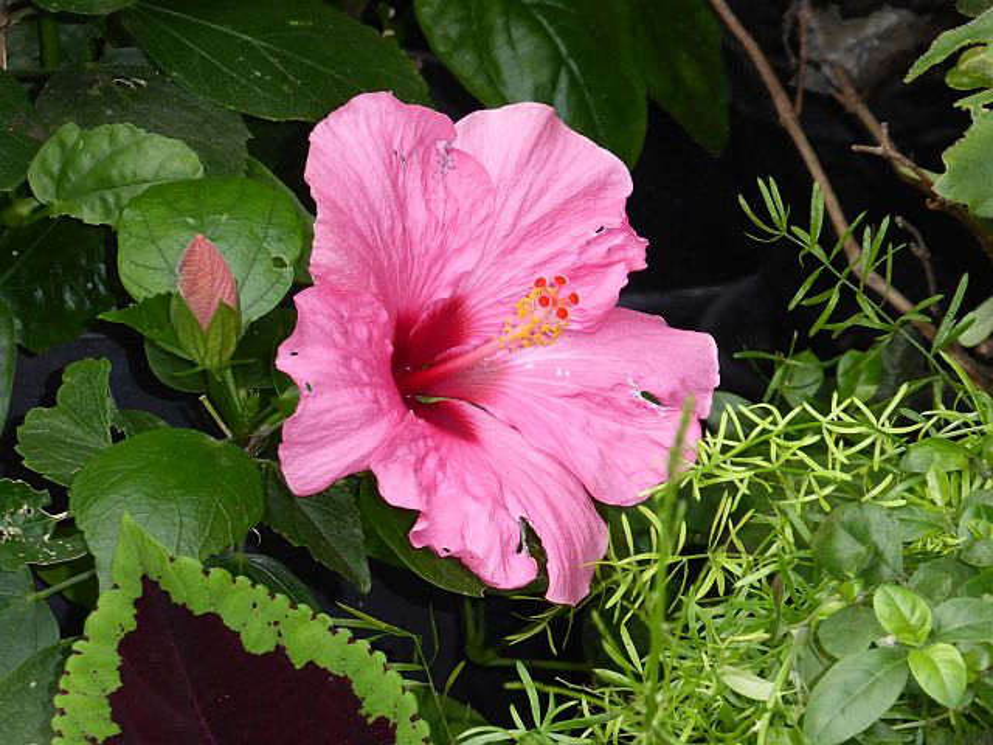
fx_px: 7372
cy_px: 372
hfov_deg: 7.7
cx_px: 496
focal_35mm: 257
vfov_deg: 5.8
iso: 320
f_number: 5.6
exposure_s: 1/60
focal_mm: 41.4
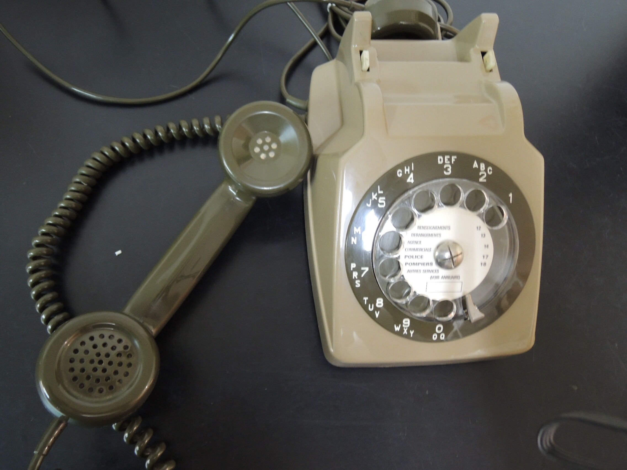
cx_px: 314
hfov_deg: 71.6
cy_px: 235
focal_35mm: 24
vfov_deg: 56.8
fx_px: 435
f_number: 2.8
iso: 400
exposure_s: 1/13
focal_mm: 4.3
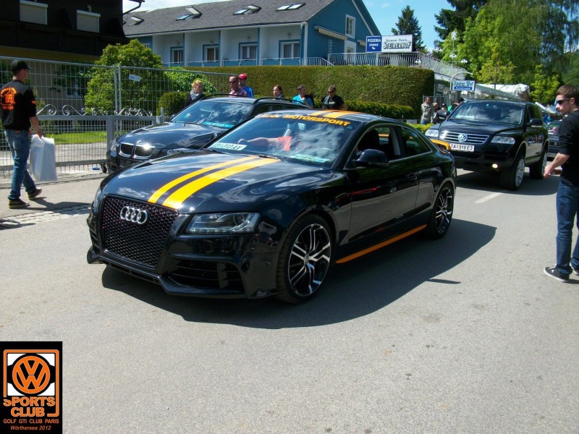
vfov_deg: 41.8
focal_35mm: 34
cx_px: 290
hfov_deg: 54.0
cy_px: 217
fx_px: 569
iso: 80
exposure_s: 1/279
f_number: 5.5
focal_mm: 5.7
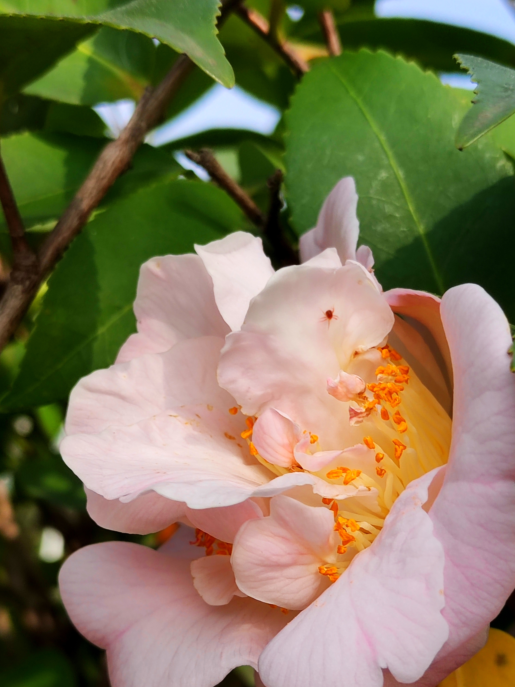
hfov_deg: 21.3
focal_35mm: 69
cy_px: 440
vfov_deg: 28.0
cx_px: 286
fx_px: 1369
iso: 50
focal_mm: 4.74
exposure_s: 1/839
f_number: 1.79
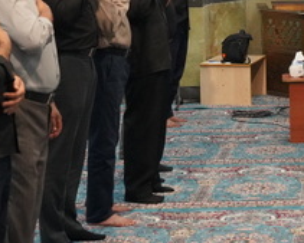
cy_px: -40
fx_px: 1275
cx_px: 321
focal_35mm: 142
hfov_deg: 13.4
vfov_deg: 10.7
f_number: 4
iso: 4000
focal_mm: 35.4
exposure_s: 1/160
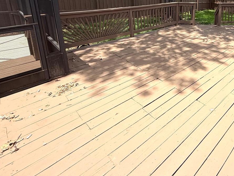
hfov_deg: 63.8
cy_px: 26
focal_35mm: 25
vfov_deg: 50.3
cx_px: 185
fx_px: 169
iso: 50
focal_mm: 2.22
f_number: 2.2
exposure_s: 1/1105
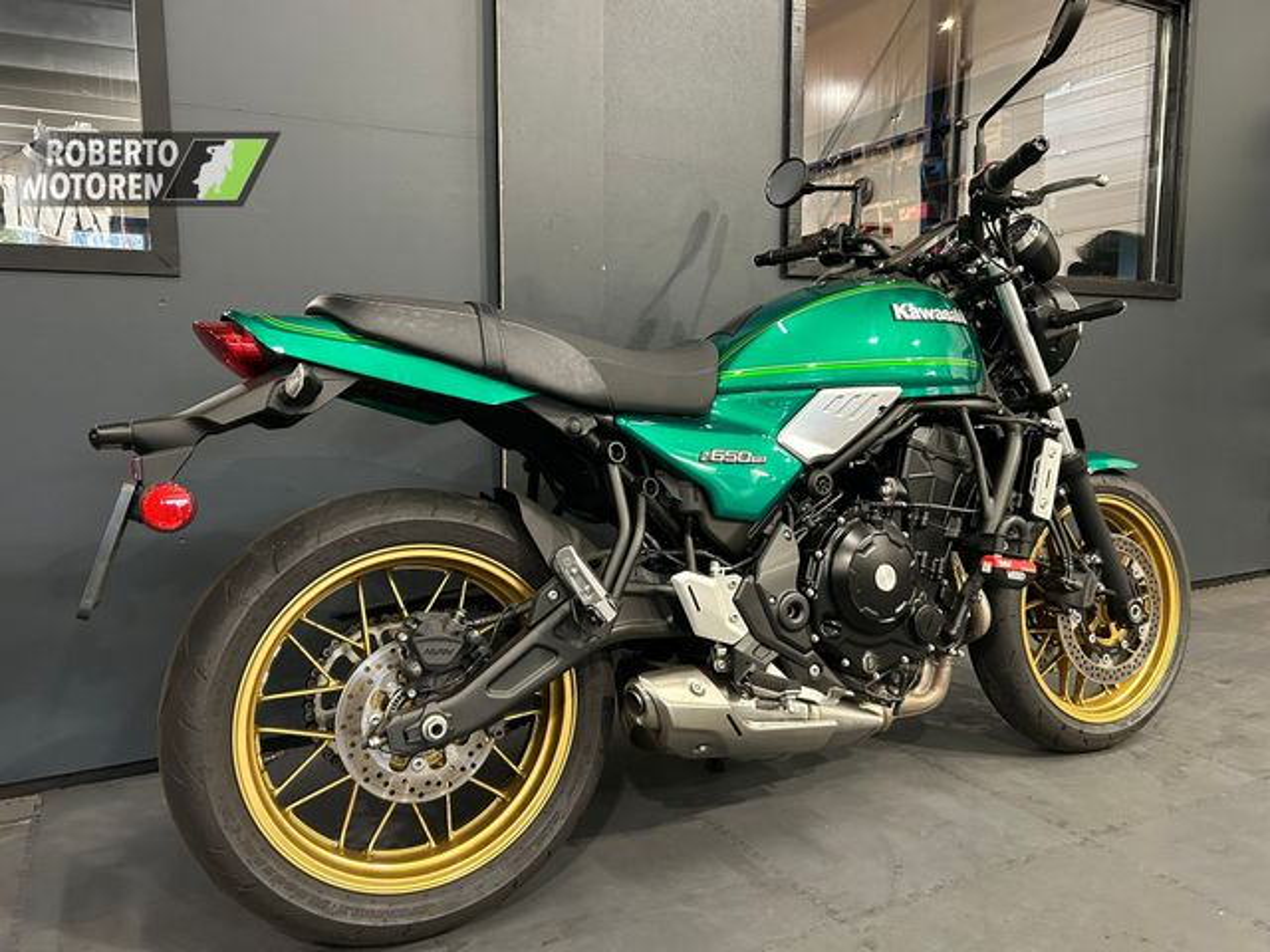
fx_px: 954
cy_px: 476
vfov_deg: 53.1
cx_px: 635
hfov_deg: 67.3
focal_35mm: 26
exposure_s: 1/60
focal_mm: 5.7
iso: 400
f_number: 1.5
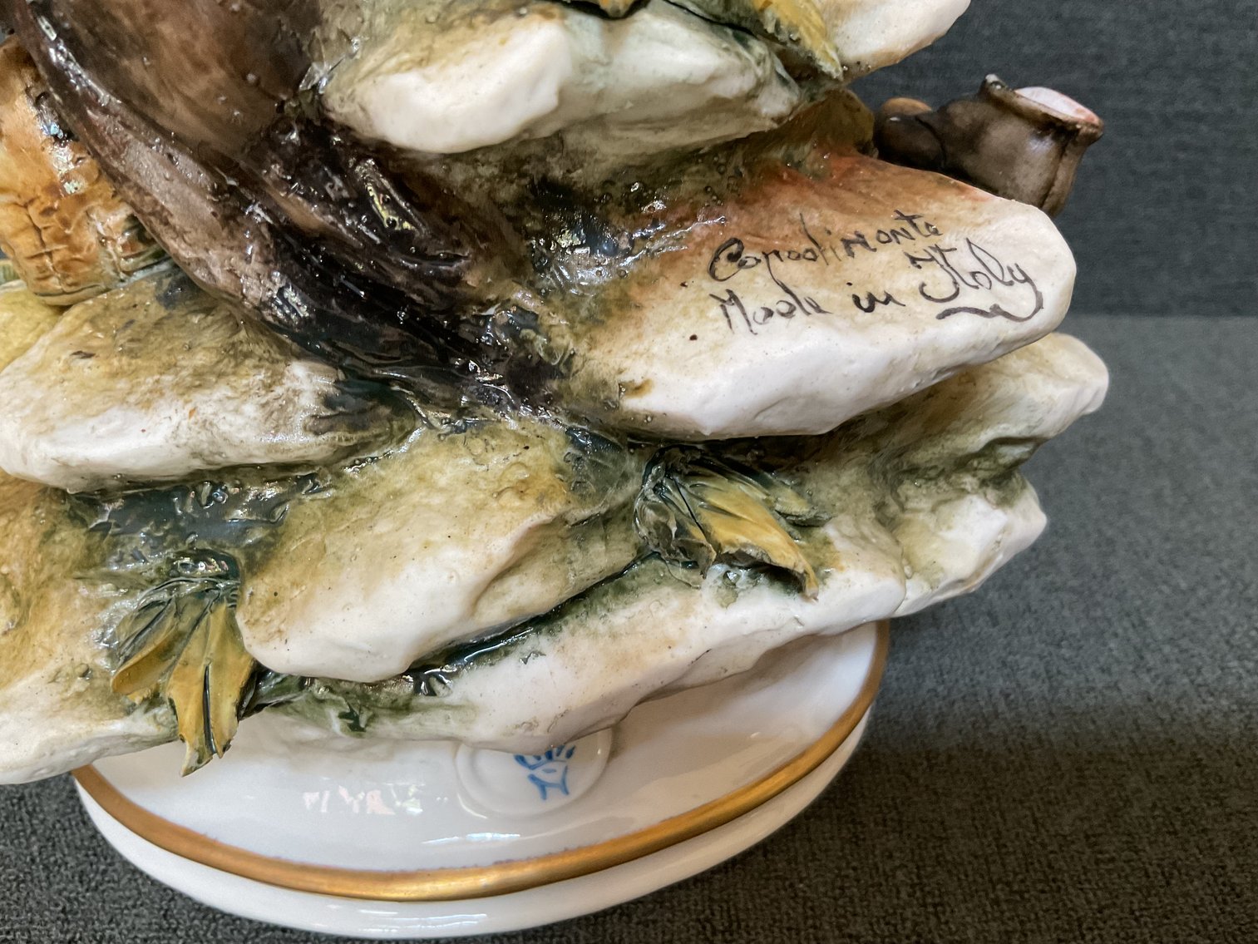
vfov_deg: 48.2
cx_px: 629
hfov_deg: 61.7
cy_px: 472
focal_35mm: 29
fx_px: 1054
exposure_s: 1/60
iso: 160
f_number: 1.8
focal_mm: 3
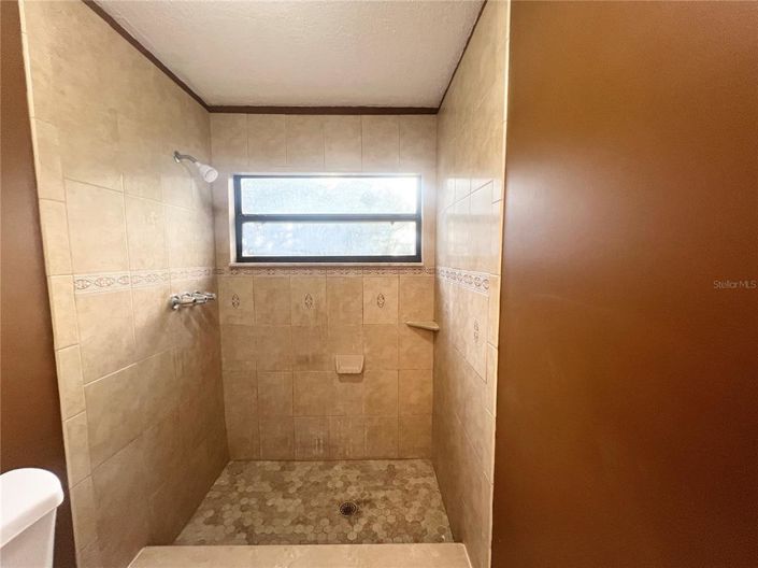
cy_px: 284
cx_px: 379
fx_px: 285
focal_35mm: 13
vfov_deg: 89.9
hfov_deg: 106.2
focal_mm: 1.57
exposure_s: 1/120
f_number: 1.8
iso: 125
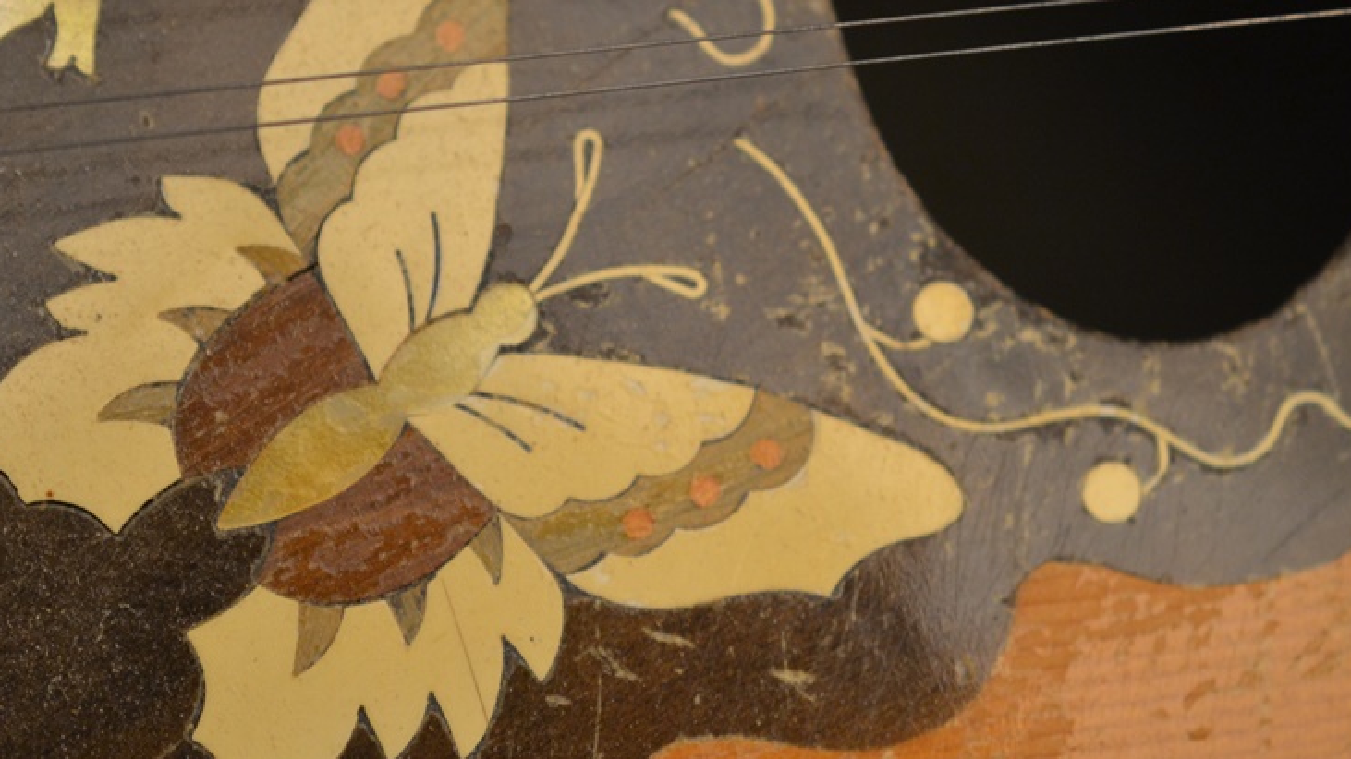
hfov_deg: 24.7
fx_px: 3080
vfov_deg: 14.1
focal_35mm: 86
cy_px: 343
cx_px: 521
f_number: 3.2
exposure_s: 1/60
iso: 720
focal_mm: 40
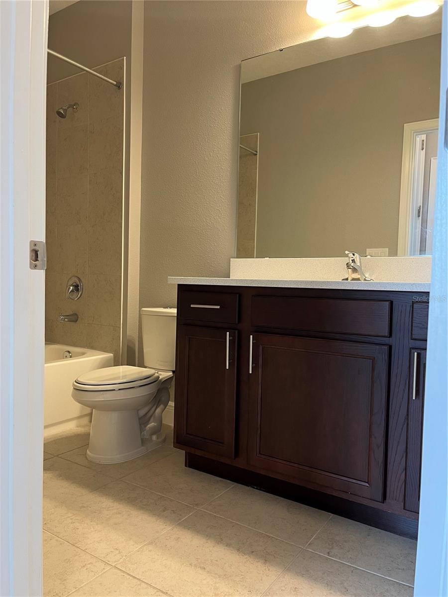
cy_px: 298
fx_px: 449
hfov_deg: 53.1
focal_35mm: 26
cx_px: 224
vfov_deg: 67.3
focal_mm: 5.1
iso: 125
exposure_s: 1/60
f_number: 1.6
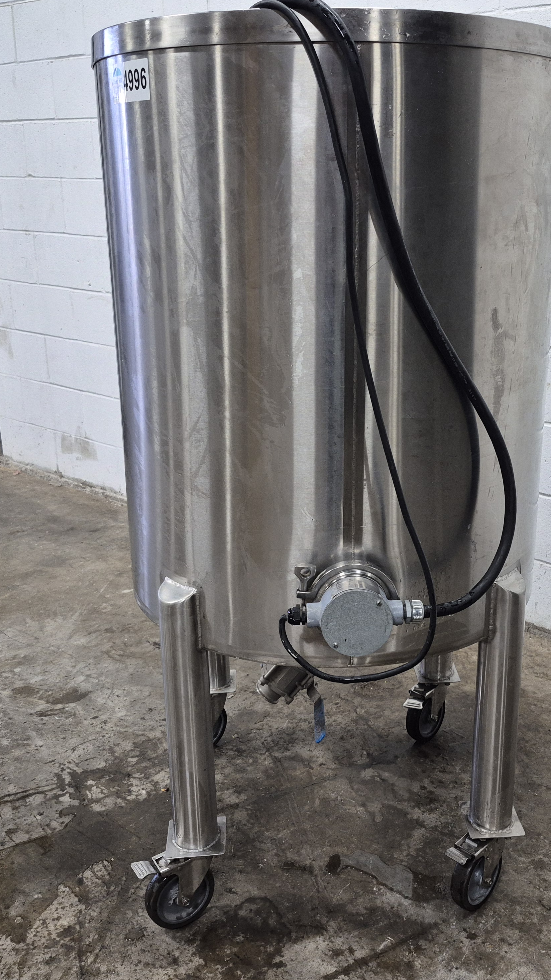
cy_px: 491
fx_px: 883
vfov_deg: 58.0
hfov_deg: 34.4
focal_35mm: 34
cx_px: 353
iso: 320
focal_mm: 5.4
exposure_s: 1/120
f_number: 1.8
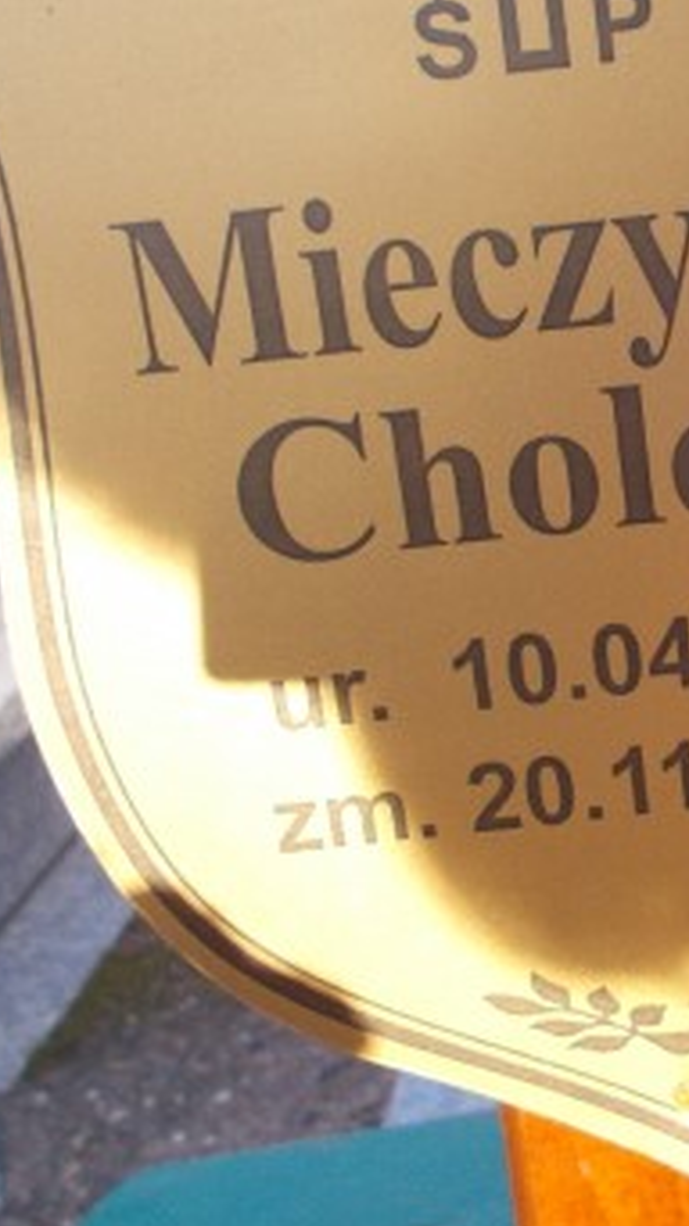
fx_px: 1724
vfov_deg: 38.9
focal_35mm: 53
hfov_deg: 21.8
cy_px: 452
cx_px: 696
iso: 140
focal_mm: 4.6
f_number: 3.2
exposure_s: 1/250
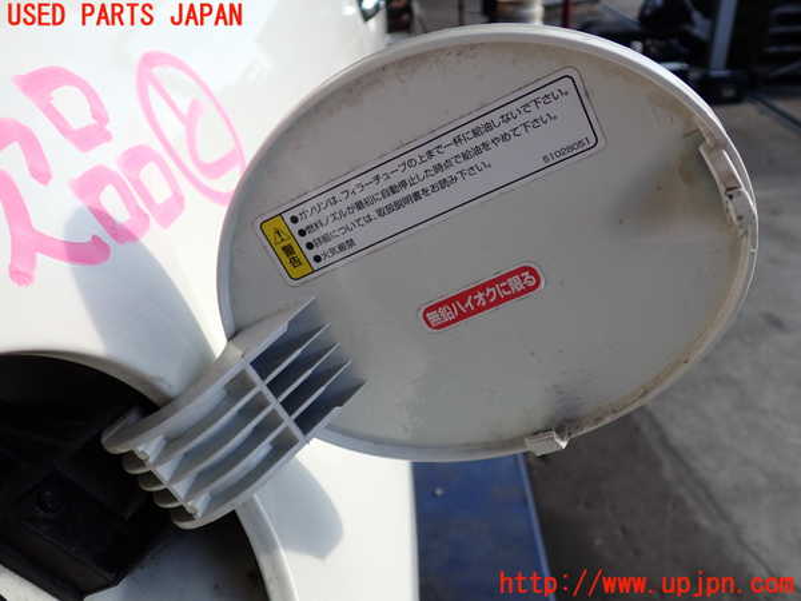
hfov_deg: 60.0
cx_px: 400
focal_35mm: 30
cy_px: 300
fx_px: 694
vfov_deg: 46.8
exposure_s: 1/1000
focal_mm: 5.4
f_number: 2.3
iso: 100
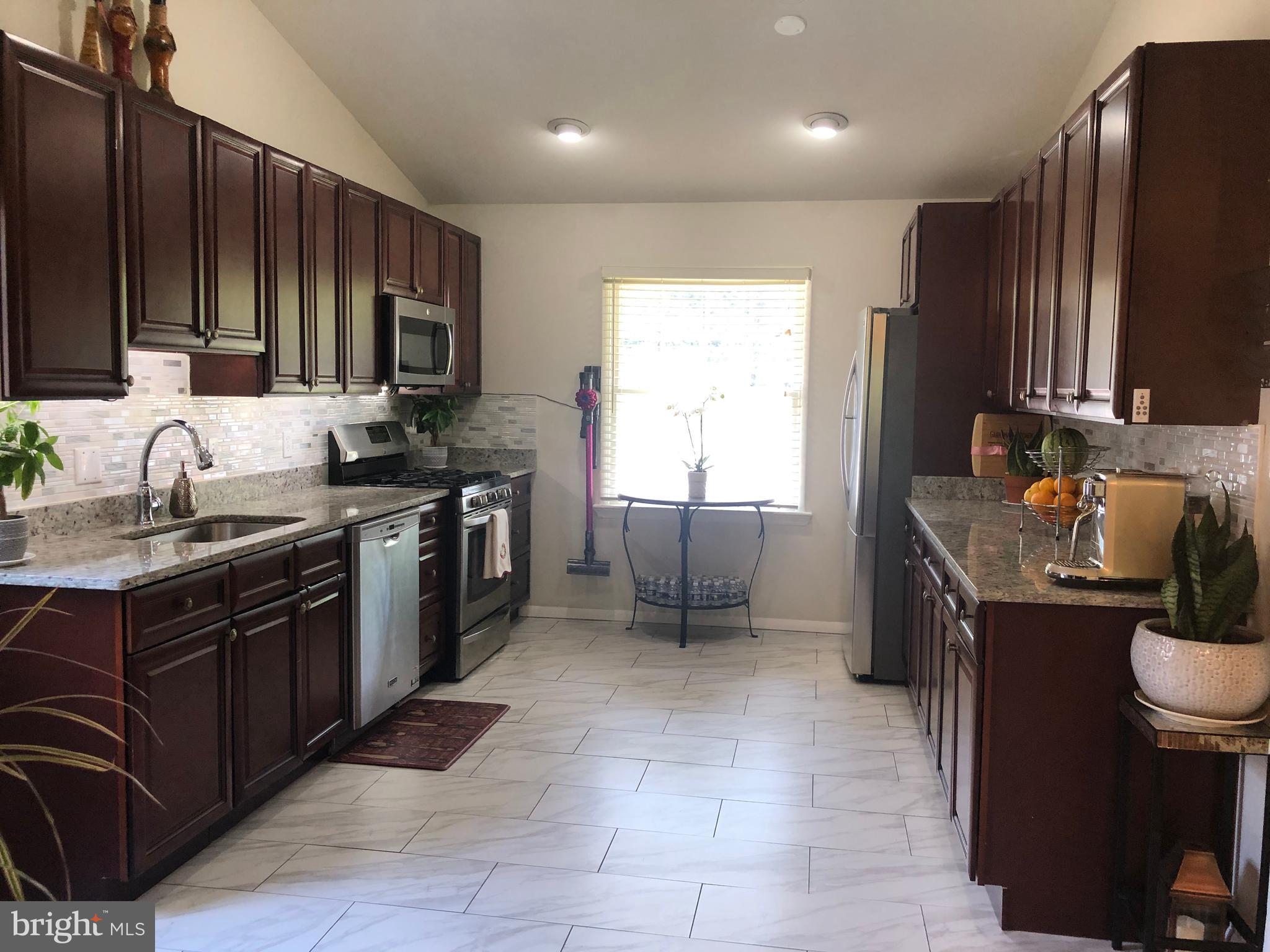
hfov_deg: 63.4
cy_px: 476
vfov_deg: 49.7
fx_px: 1027
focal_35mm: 28
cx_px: 635
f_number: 1.8
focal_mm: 4
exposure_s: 1/30
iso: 40
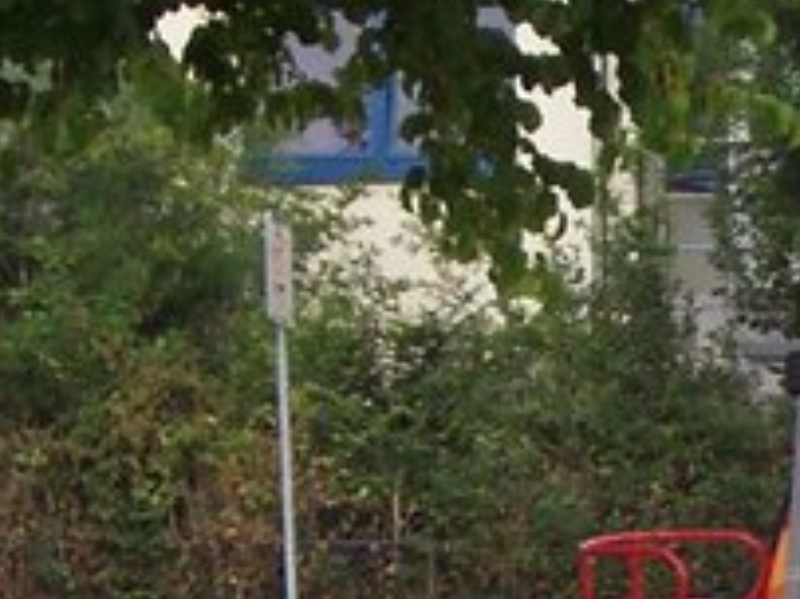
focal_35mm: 313
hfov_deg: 6.3
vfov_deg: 4.7
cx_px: 1060
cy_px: 642
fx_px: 7229
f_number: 3.2
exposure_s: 1/320
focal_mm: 8.7
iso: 80
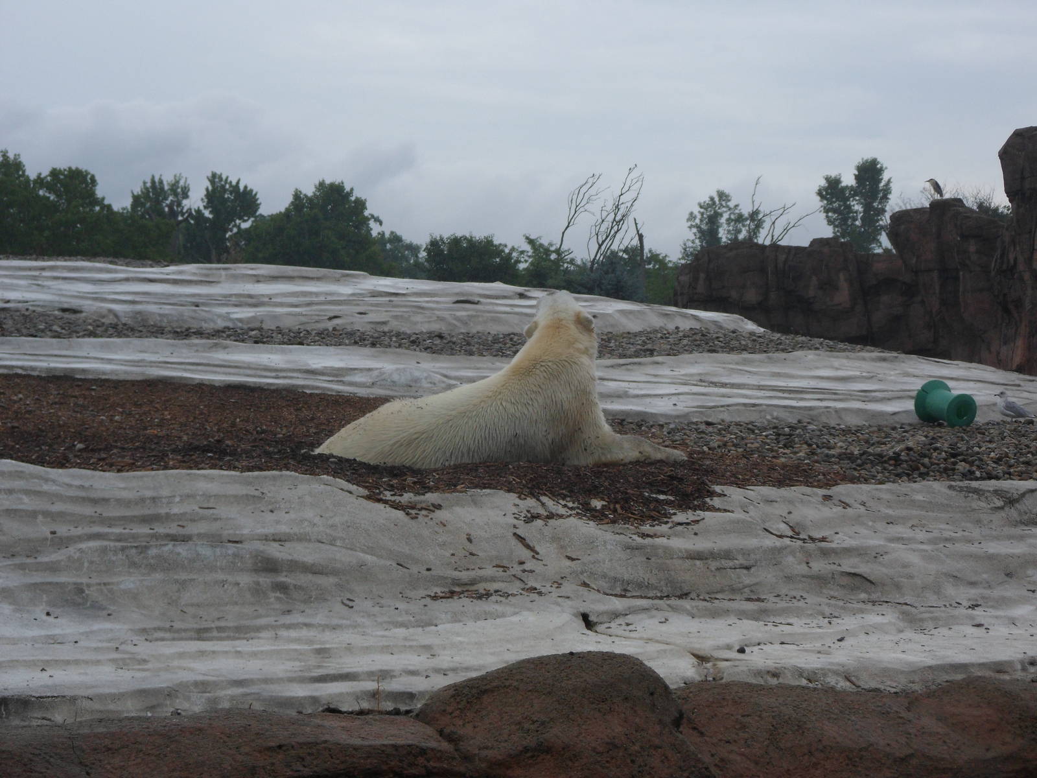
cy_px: 389
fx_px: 3146
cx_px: 518
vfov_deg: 14.1
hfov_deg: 18.7
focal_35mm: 105
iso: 80
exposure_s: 1/350
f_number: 5.3
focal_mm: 17.7
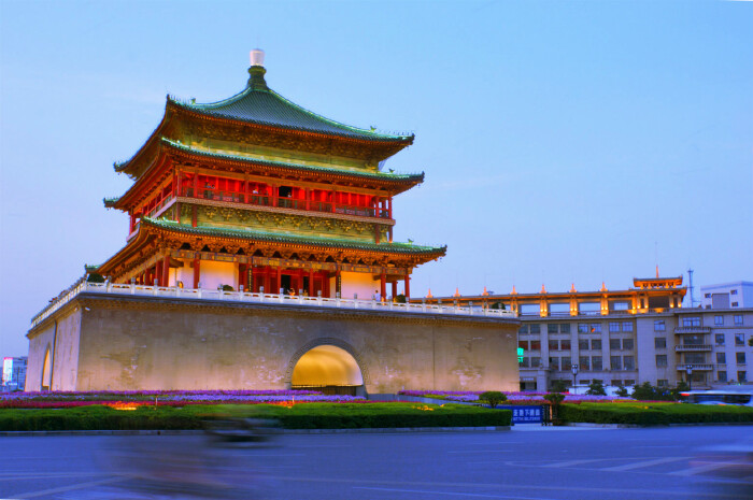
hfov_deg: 51.9
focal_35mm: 37
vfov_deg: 35.9
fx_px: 773
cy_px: 250
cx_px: 376
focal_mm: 25
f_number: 11
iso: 100
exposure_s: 1/5
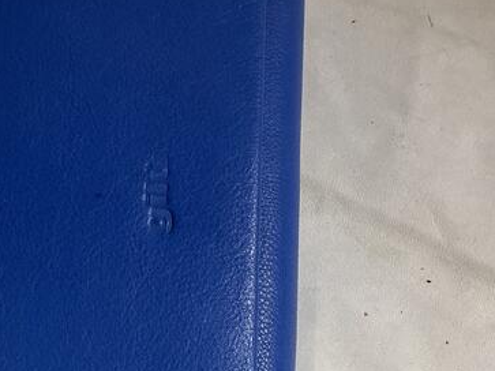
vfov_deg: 20.3
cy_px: 269
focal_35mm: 72
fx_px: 1029
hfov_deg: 26.6
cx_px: 106
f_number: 1.8
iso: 160
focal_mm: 3
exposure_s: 1/50
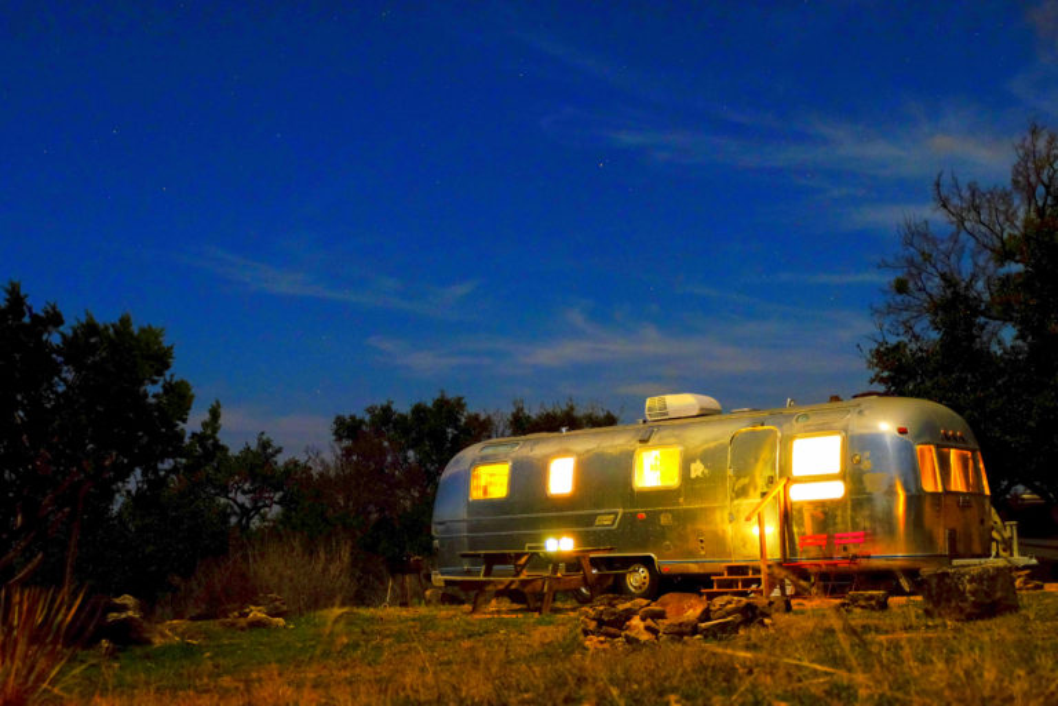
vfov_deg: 25.5
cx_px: 529
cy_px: 353
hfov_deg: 37.5
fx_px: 1557
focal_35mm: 53
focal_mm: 35.5
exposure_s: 4
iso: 1600
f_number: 5
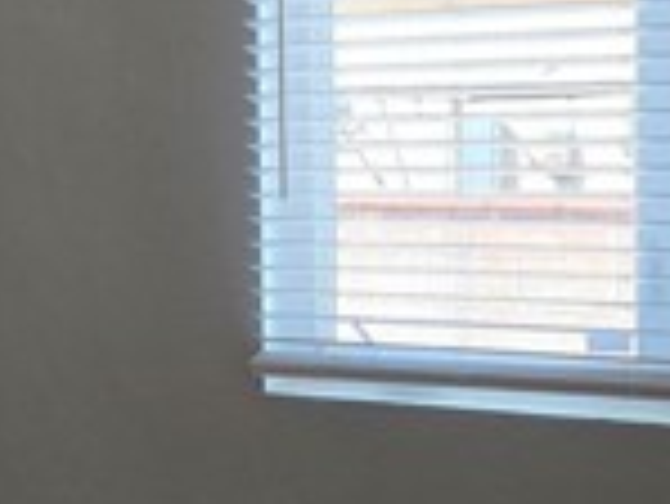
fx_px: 1918
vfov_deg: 15.0
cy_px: 256
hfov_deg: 19.7
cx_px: 171
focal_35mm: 99
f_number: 1.8
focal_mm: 5.4
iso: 64
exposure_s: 1/120
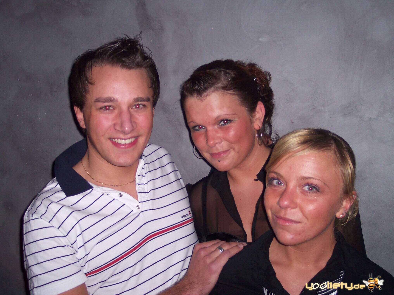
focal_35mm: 51
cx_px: 197
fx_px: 580
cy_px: 148
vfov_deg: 28.6
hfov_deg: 37.5
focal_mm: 10.7
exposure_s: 1/30
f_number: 3.4
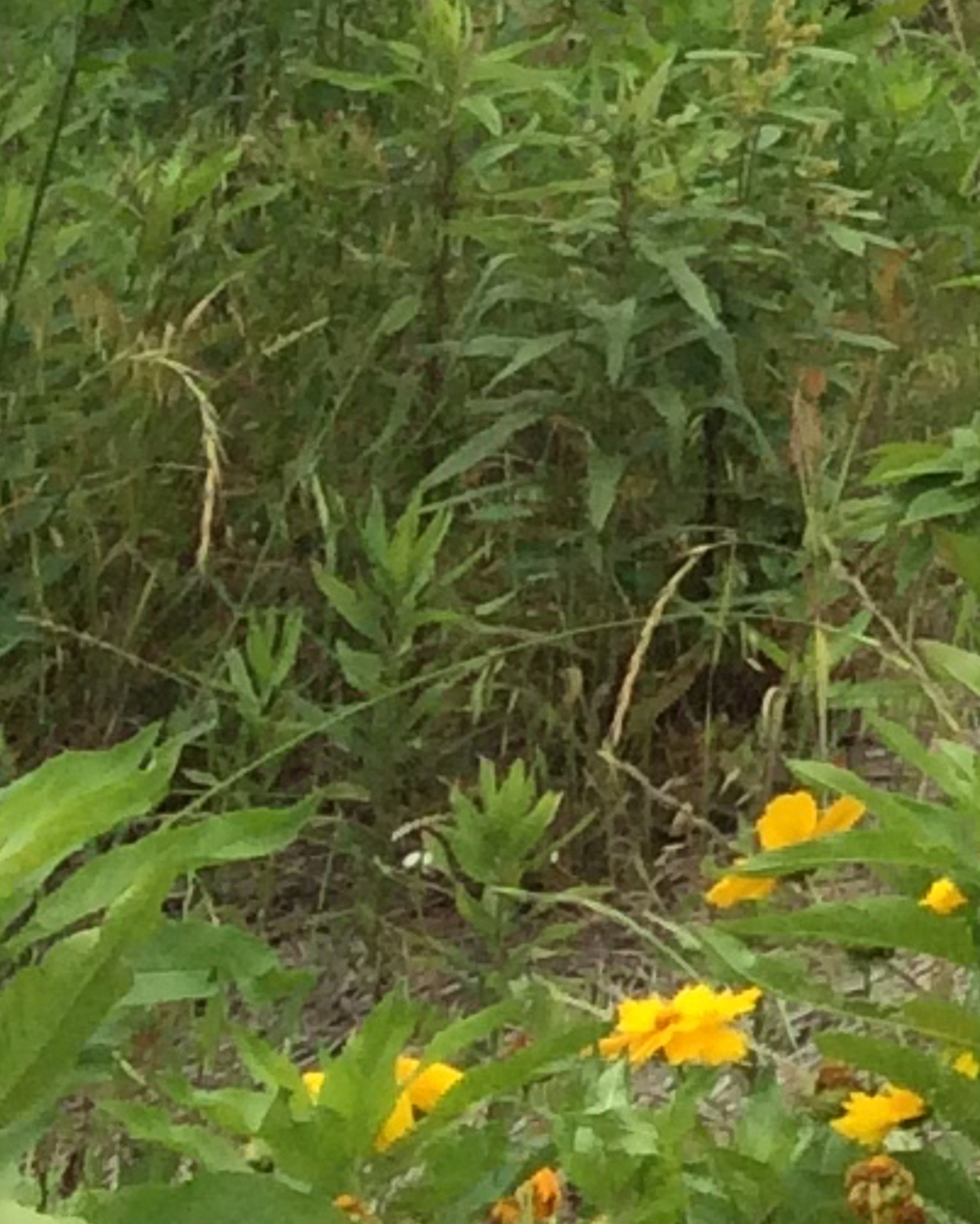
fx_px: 6667
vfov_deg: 9.8
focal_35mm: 184
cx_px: 3484
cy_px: -1124
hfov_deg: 7.0
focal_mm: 4.15
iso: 32
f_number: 2.2
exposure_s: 1/2160
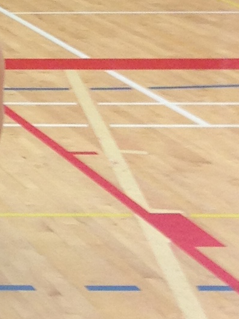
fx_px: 1996
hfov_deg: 6.3
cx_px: -471
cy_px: -20
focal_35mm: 217
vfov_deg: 9.0
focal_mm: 4.28
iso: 50
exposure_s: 1/24
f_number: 2.4
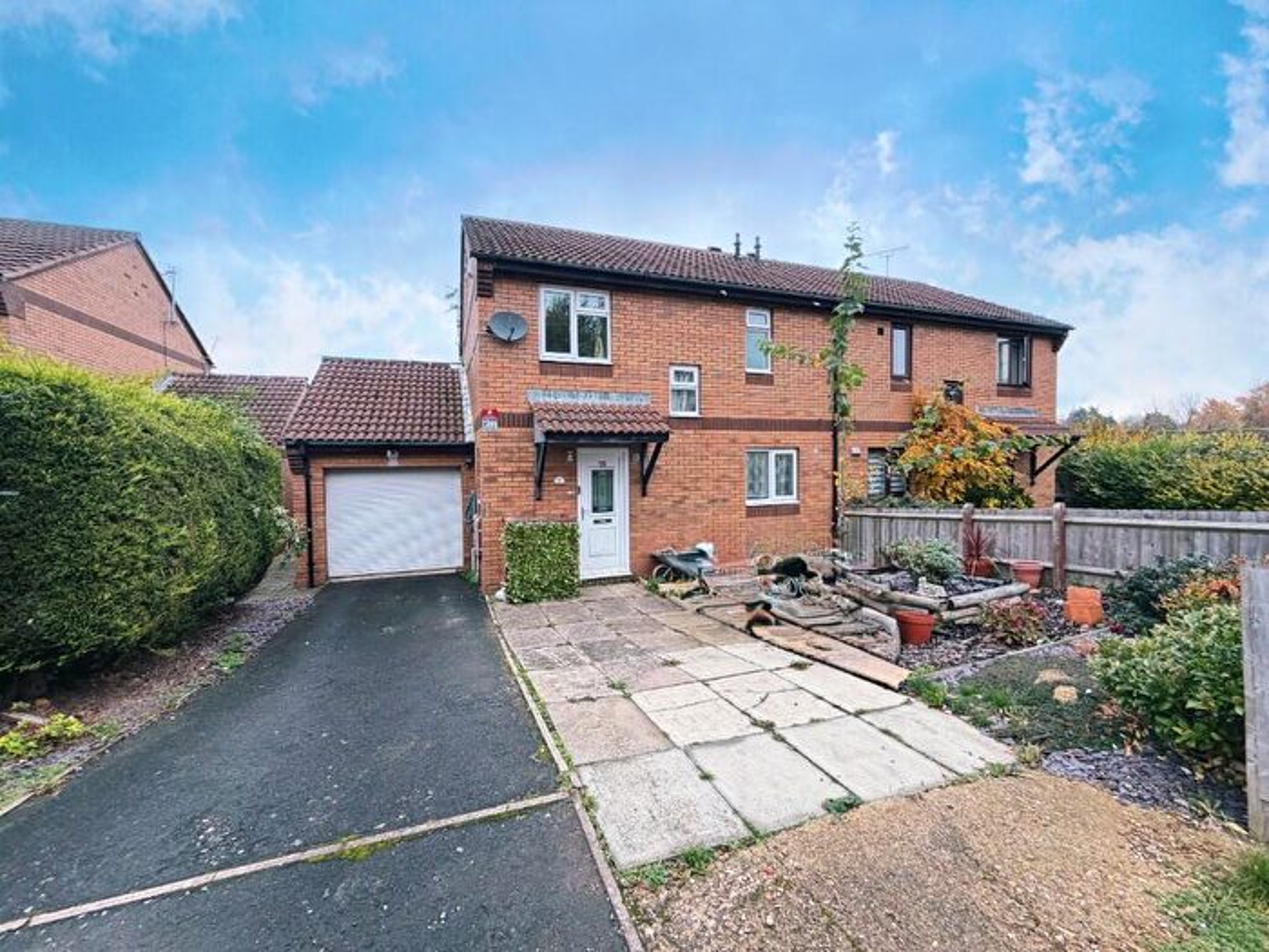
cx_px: 634
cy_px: 476
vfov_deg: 85.7
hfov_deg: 102.1
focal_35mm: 14
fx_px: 513
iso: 160
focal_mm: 2.22
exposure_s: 1/121
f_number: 2.2
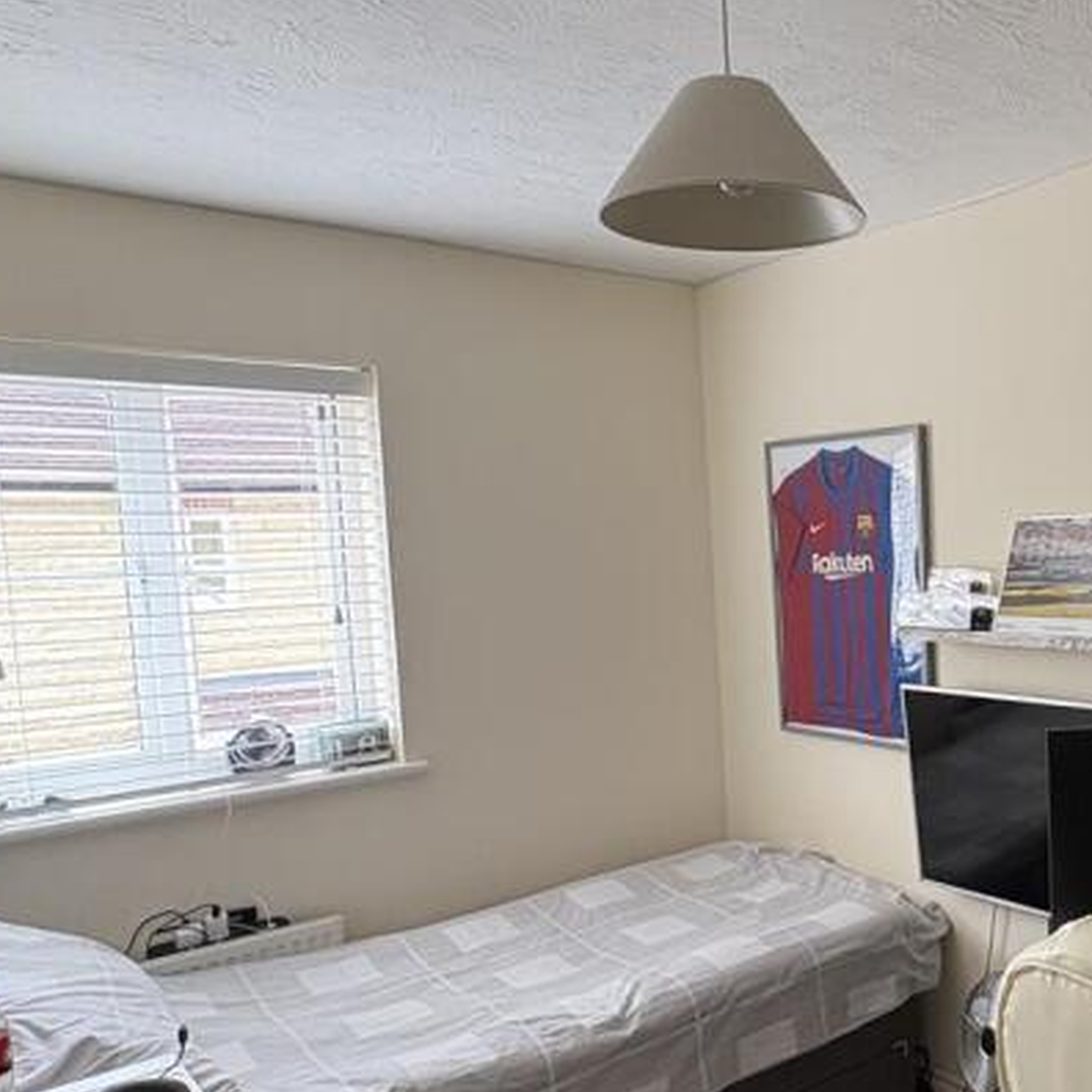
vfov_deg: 51.0
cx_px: 979
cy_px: 618
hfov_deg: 46.3
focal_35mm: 32
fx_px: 1142
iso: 160
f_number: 2.2
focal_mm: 2.22
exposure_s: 1/99
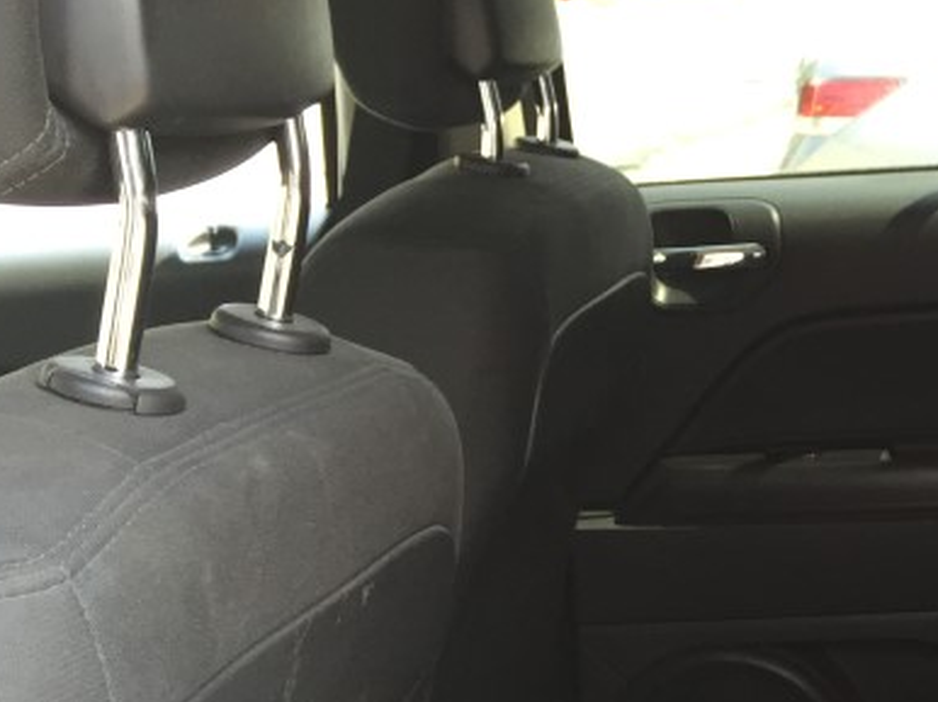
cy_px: 680
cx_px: 1171
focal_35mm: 77
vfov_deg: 18.7
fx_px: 2085
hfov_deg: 22.9
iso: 50
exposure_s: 1/120
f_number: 2.2
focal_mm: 4.15
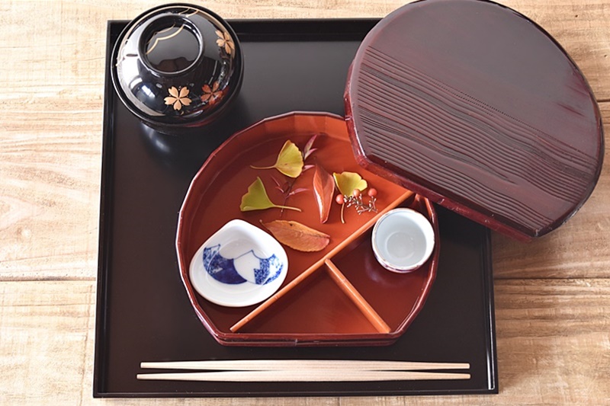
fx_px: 1143
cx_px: 305
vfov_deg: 20.2
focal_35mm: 68
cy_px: 203
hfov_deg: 29.9
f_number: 5.6
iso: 800
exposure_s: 1/2.5
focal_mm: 45
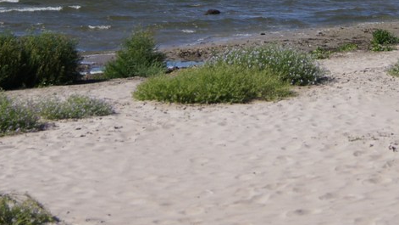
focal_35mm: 120
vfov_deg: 9.9
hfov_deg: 17.7
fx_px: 1270
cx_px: 309
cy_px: -59
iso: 100
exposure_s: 1/1600
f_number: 4.5
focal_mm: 30
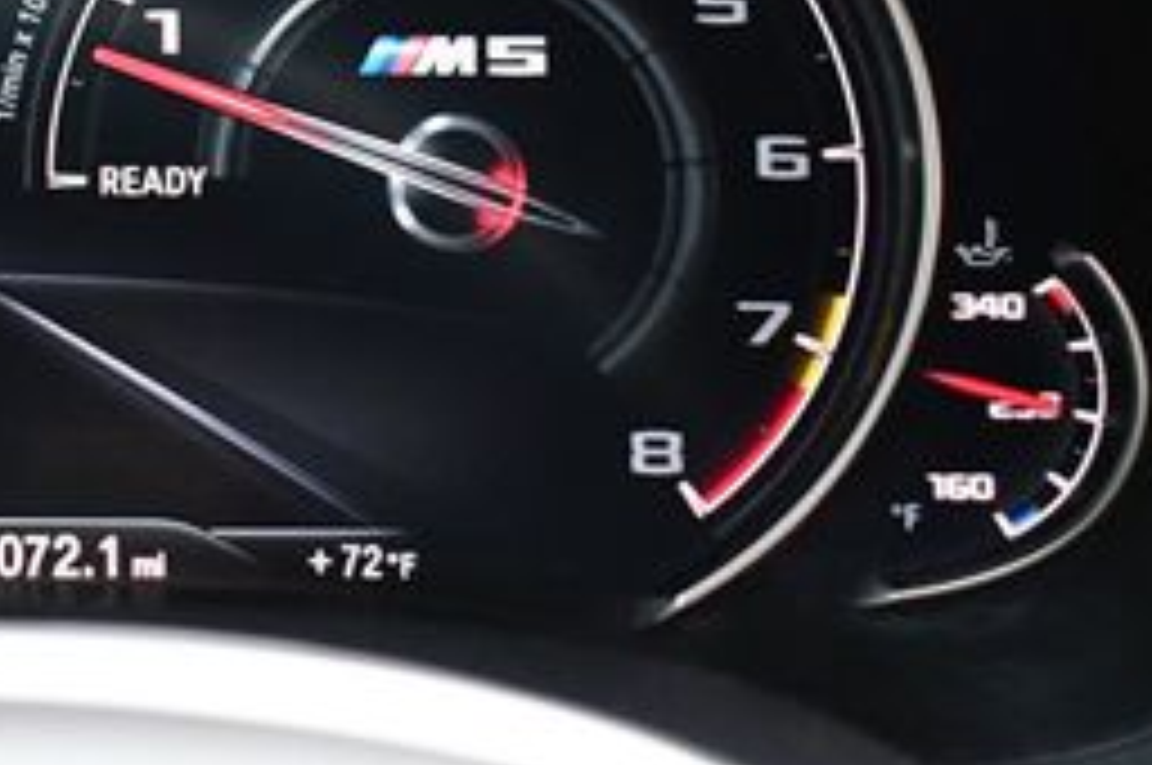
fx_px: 3675
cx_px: -176
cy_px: 112
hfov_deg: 17.1
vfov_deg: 11.8
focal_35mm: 115
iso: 3200
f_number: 4.2
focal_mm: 31
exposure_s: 1/80
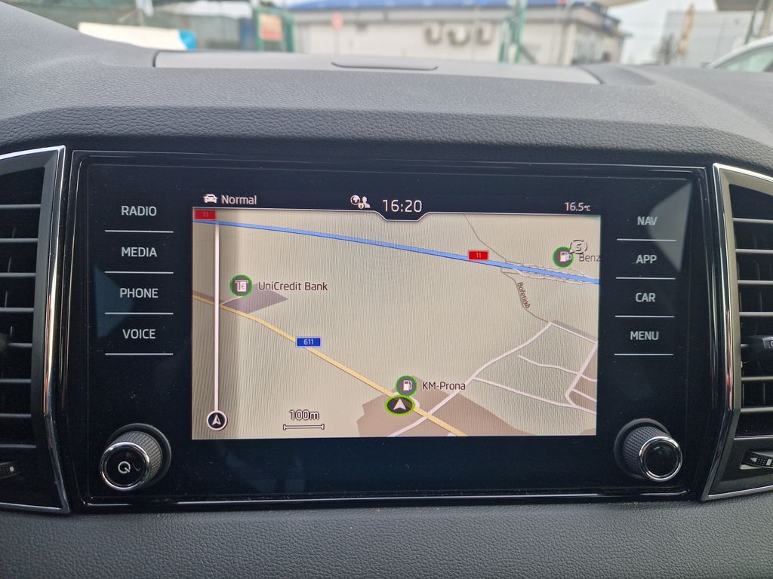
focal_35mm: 23
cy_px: 290
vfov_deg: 58.9
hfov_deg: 73.9
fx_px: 514
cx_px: 386
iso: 50
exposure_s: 1/180
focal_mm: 5.4
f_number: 1.8
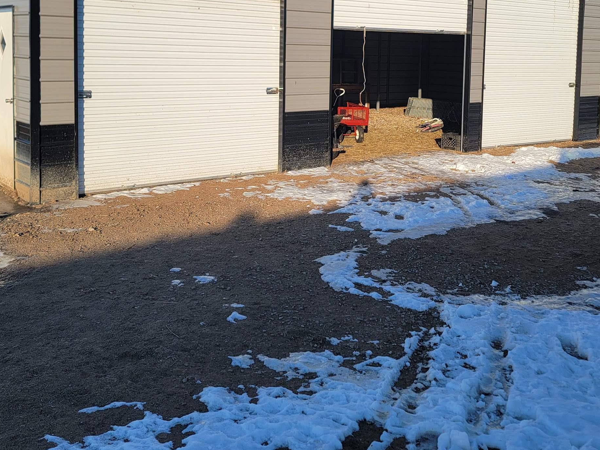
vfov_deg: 34.9
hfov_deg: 46.8
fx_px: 693
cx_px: 314
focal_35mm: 40
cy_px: 92
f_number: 1.8
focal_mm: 6.7
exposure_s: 1/1053
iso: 16
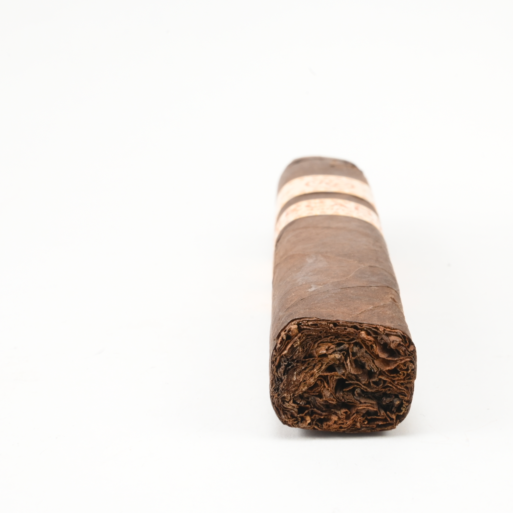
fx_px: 1319
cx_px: 342
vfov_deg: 22.0
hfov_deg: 21.9
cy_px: 256
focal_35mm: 79
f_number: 22
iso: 640
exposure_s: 1/15
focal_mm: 41
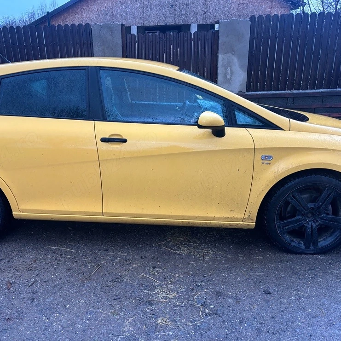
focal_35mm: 31
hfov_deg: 52.2
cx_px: 138
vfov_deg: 52.5
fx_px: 345
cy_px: 172
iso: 125
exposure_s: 1/76
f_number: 1.6
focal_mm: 5.96
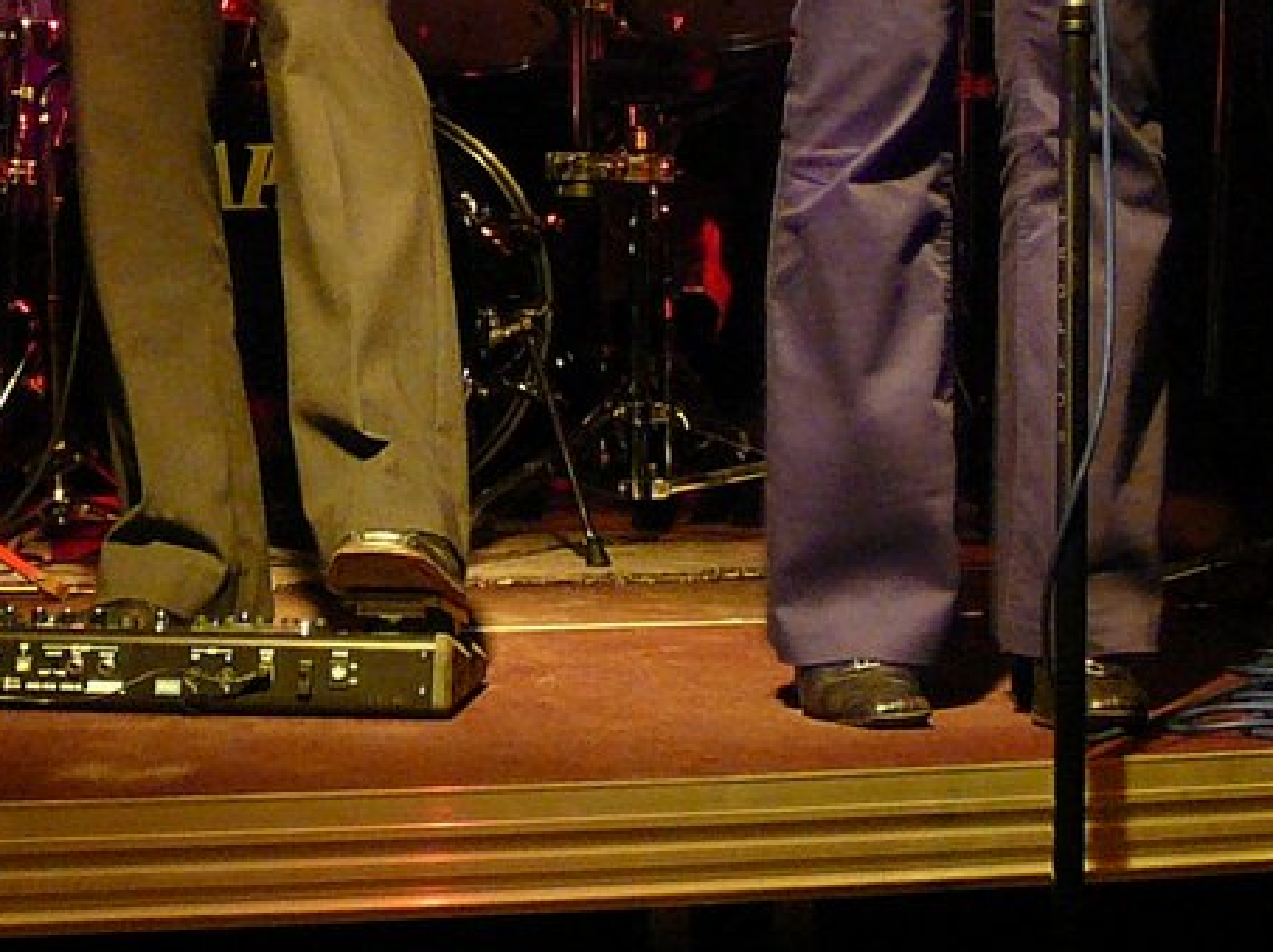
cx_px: 632
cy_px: -300
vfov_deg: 14.3
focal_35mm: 99
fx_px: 3638
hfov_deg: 19.8
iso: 200
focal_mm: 5.2
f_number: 2.8
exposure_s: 1/8
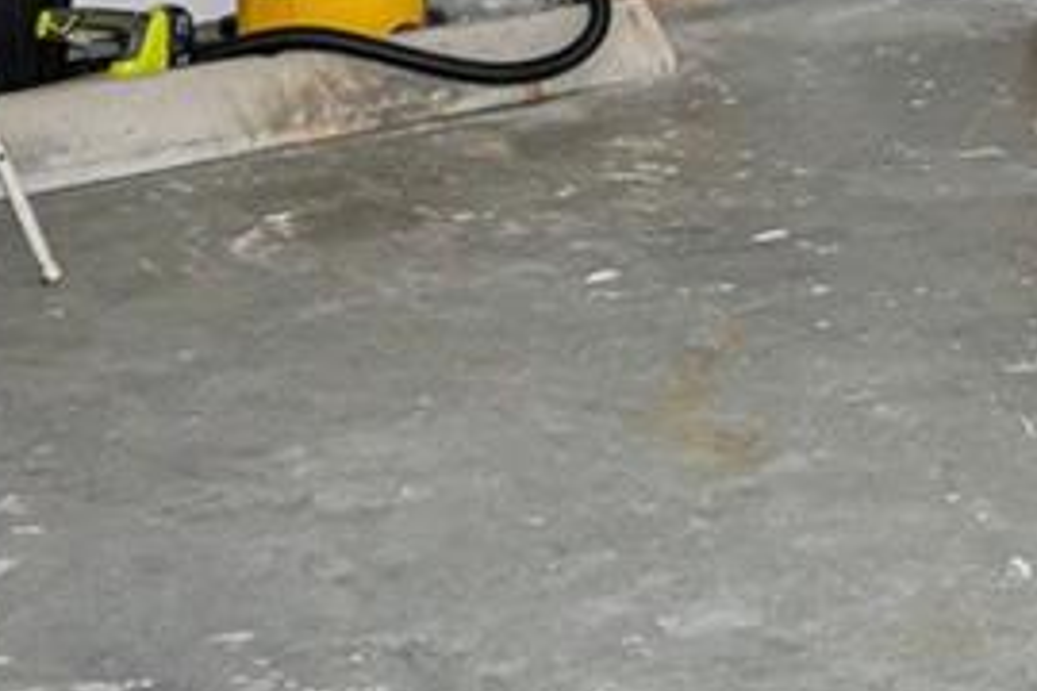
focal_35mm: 83
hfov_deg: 23.1
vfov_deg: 14.9
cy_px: -430
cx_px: 1114
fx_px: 2391
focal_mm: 14
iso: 200
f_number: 8
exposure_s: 1/80
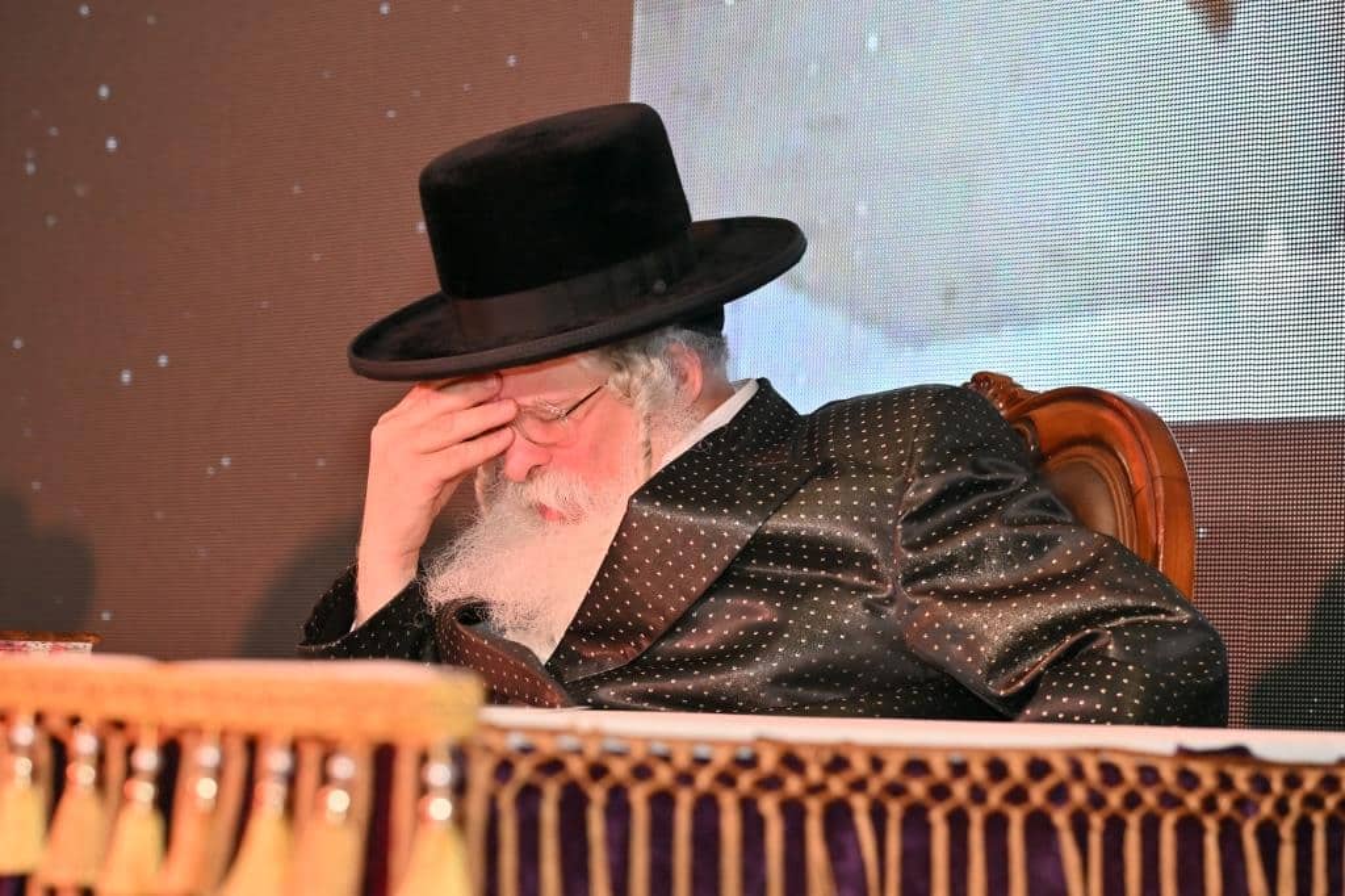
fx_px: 4370
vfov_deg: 11.7
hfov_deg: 17.5
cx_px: 672
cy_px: 448
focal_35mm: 117
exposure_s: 1/125
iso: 400
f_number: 4
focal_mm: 78
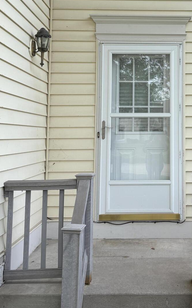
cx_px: 166
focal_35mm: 52
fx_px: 436
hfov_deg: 24.3
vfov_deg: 38.1
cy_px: 87
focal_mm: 5.96
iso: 64
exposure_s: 1/1016
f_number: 1.6
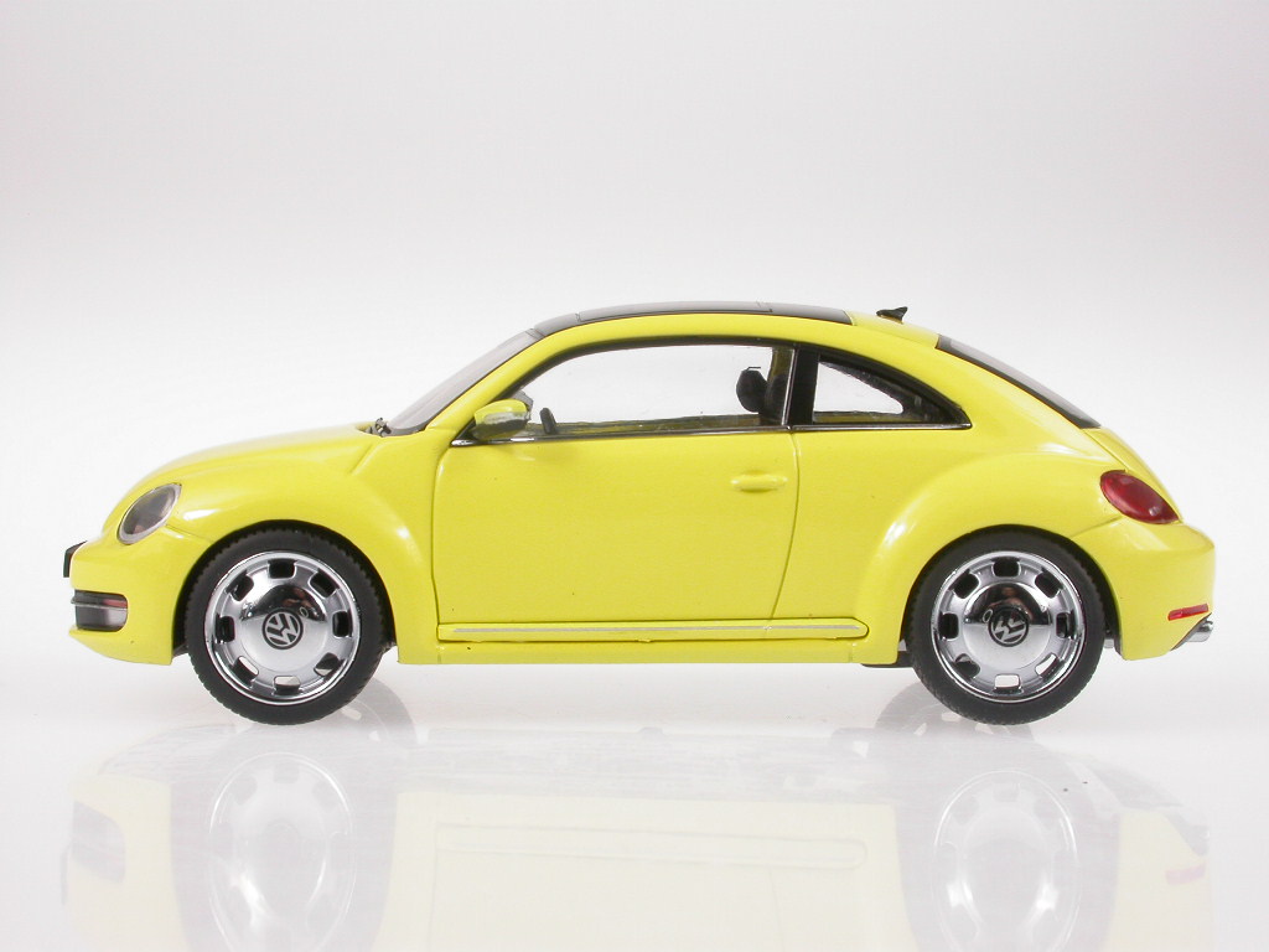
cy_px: 476
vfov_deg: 19.1
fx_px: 2823
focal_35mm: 77
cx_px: 634
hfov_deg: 25.3
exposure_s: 1/10.5
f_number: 9.9
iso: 100
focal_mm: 16
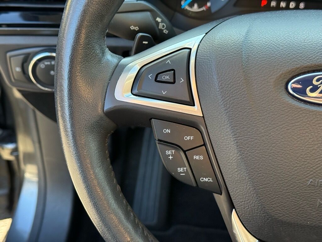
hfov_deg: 39.7
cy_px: 121
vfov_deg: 30.3
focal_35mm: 48
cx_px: 161
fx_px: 446
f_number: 1.78
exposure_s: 1/140
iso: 125
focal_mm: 6.76
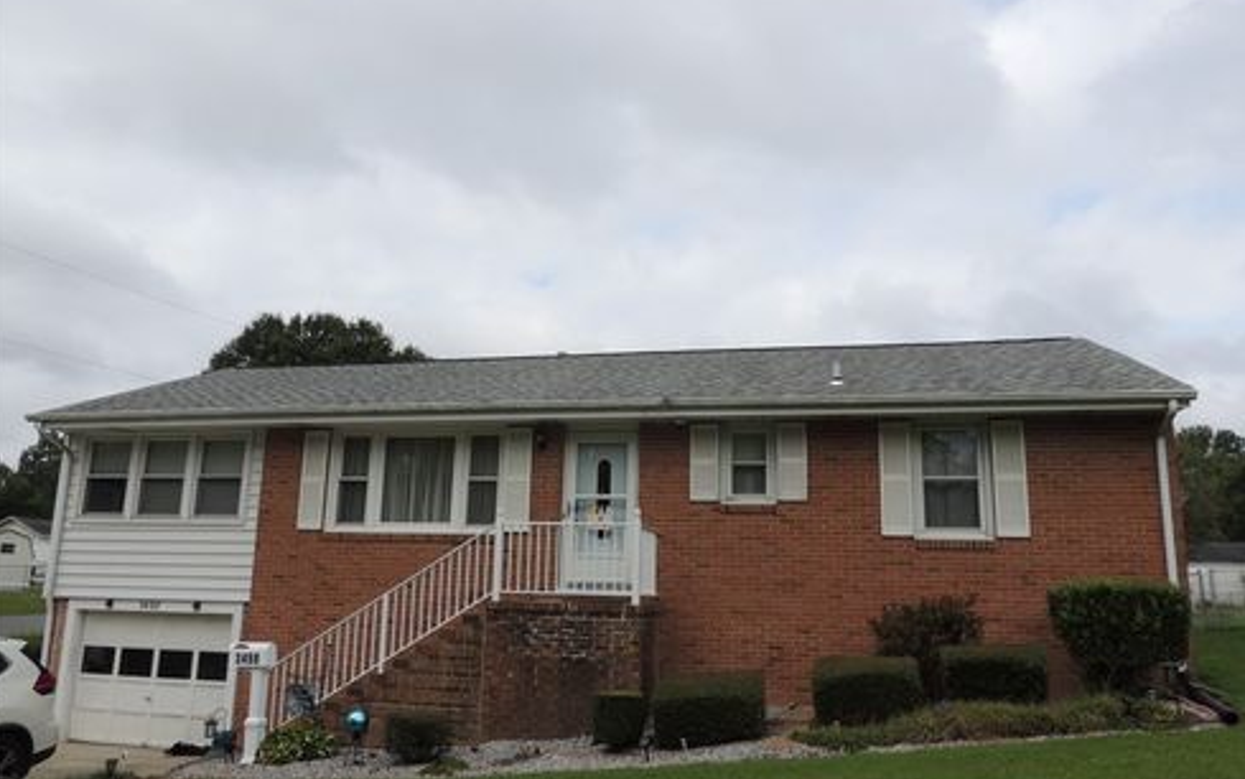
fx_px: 882
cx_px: 624
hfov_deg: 70.4
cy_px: 401
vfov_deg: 47.6
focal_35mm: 26
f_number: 3
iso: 100
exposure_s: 1/1250
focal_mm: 4.3
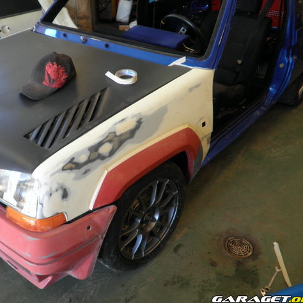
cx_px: 117
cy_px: 152
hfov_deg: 52.1
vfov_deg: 52.5
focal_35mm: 31
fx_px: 307
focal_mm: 4.65
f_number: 2.6
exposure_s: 1/30
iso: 100
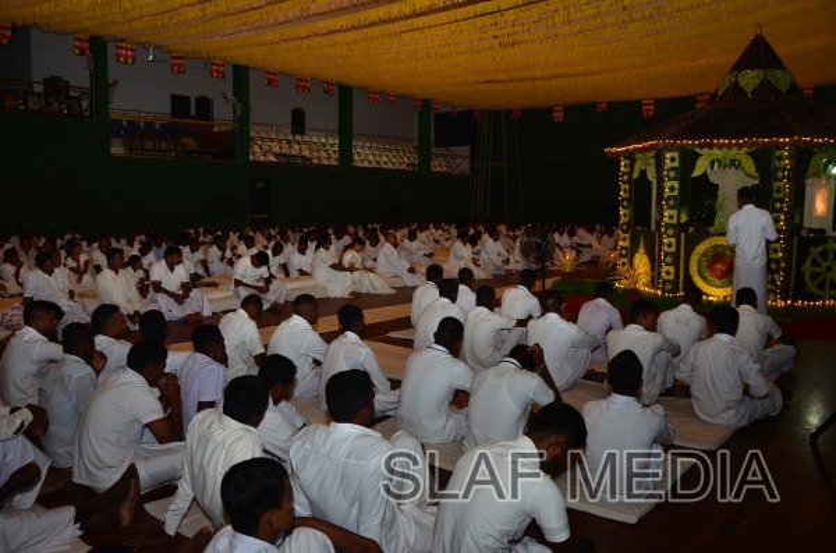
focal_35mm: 27
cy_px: 276
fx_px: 626
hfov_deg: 67.5
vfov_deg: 47.7
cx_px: 418
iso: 500
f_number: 5.6
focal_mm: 18
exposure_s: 1/50
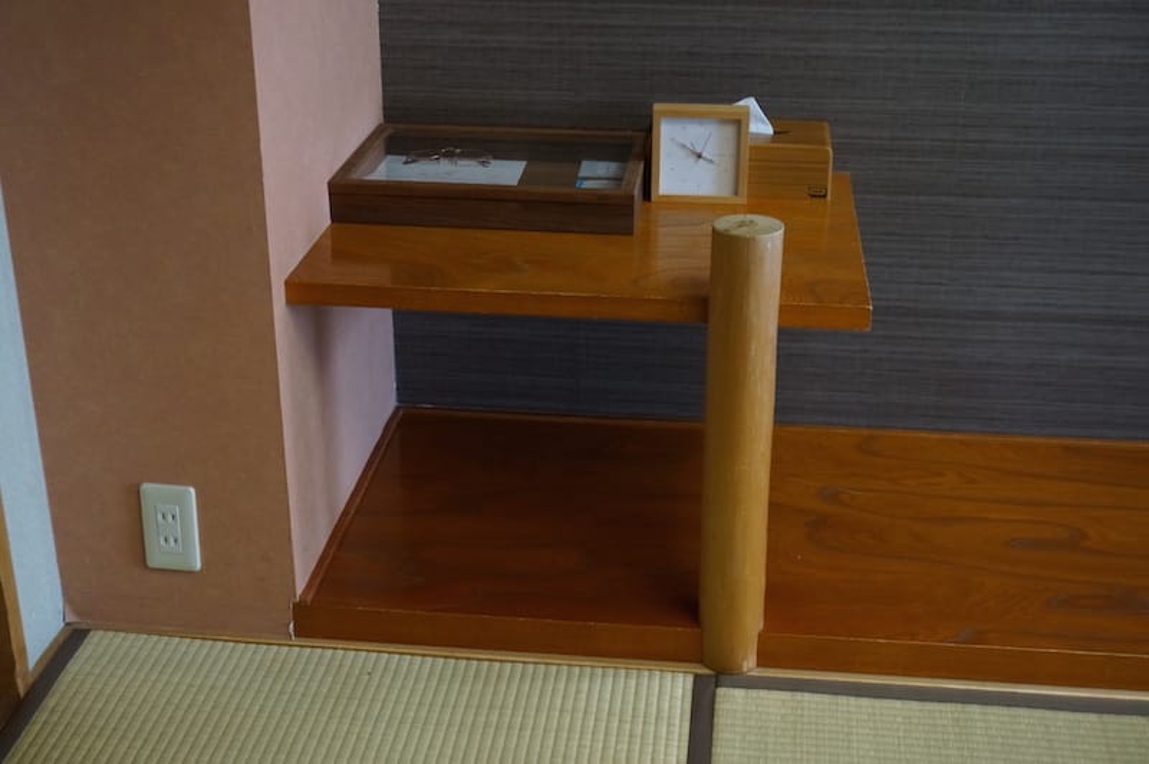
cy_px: 382
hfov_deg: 40.0
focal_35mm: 50
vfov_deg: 27.2
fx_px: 1579
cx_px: 574
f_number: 5
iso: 3200
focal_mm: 33
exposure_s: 1/60
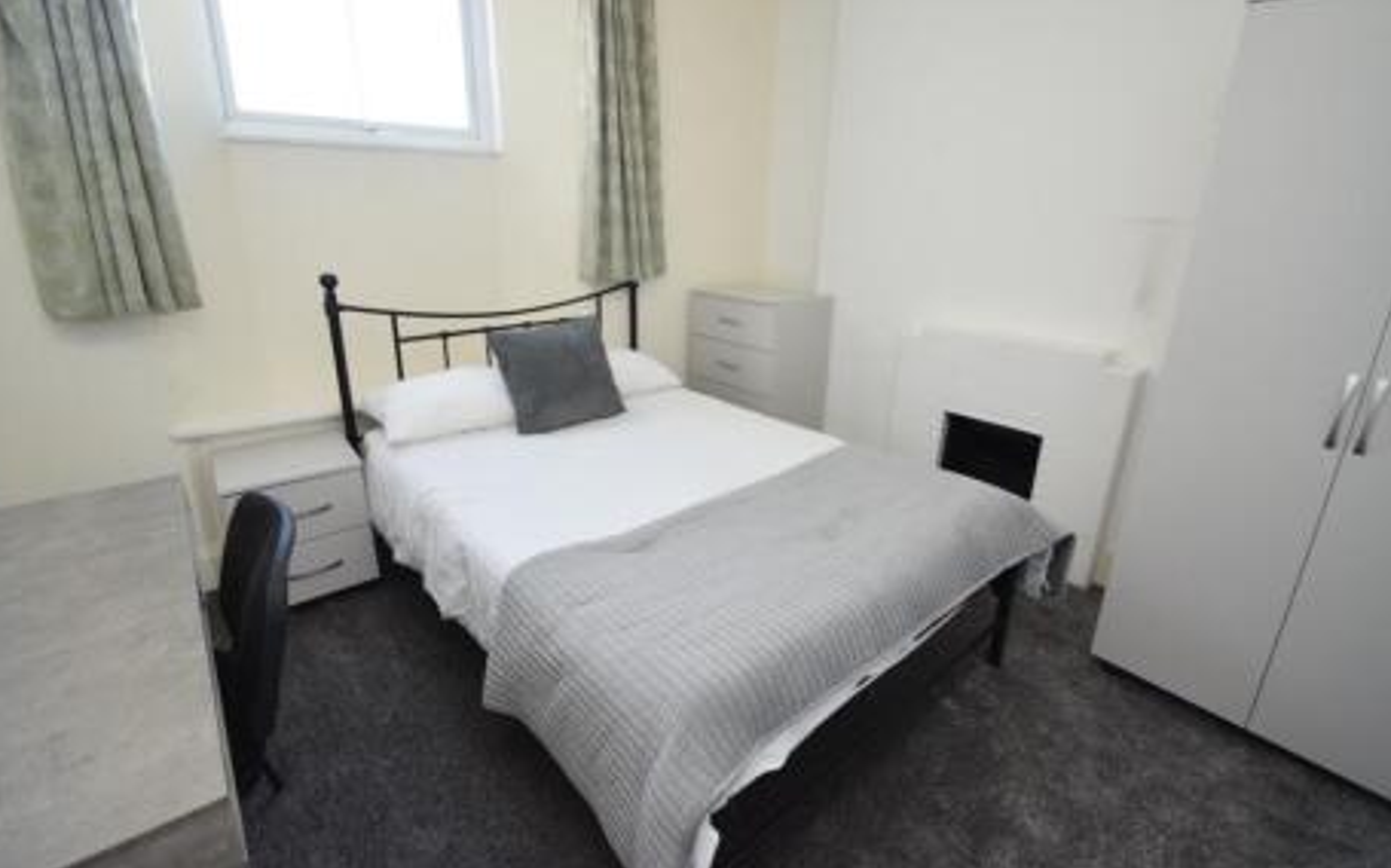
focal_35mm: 16
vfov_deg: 71.1
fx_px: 606
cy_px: 405
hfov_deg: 97.8
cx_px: 700
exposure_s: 1/100
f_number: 5
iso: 800
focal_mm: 10
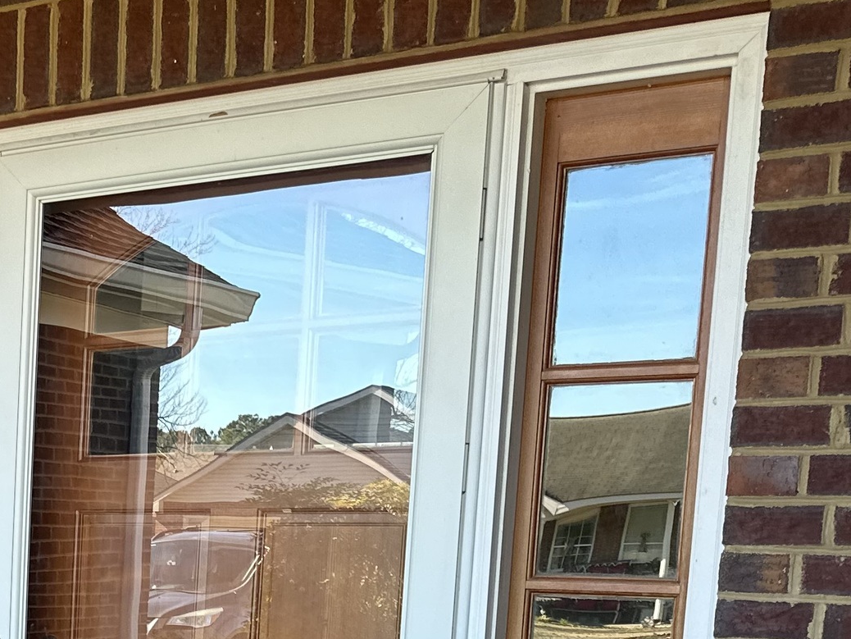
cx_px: -276
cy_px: 798
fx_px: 1746
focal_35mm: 71
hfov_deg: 23.9
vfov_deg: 19.4
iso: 64
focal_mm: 6.86
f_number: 1.78
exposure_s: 1/166
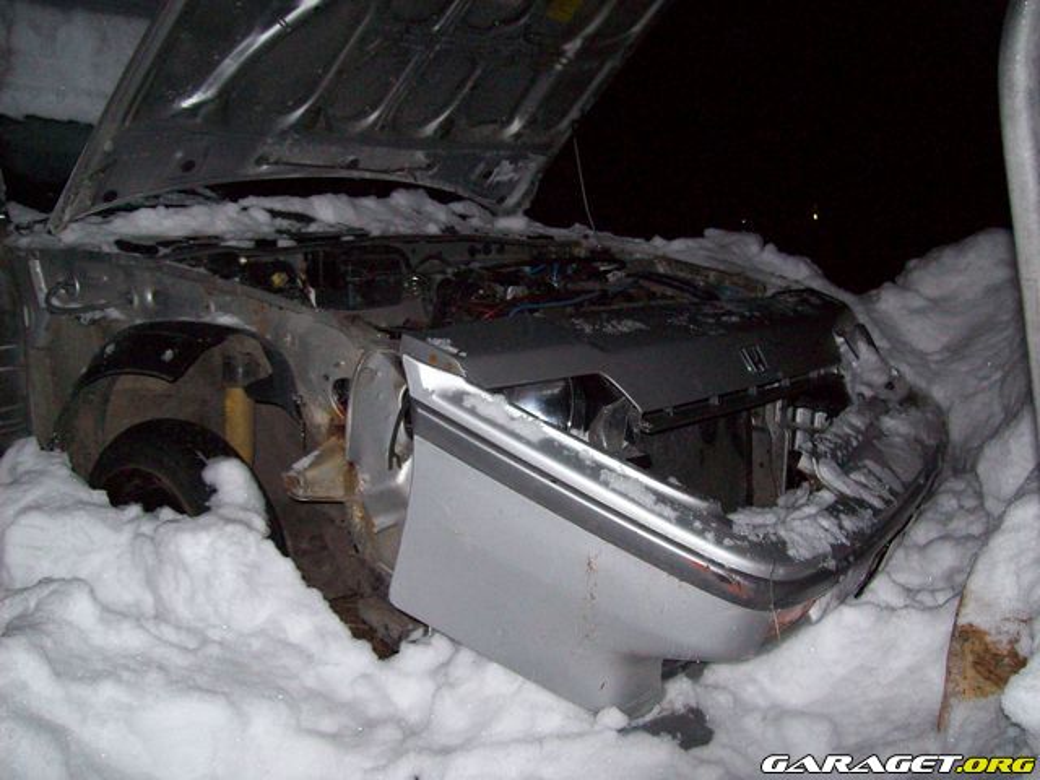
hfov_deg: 51.4
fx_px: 1082
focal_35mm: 36
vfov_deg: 39.7
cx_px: 520
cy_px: 390
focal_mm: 6
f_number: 2.7
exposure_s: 1/64
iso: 200
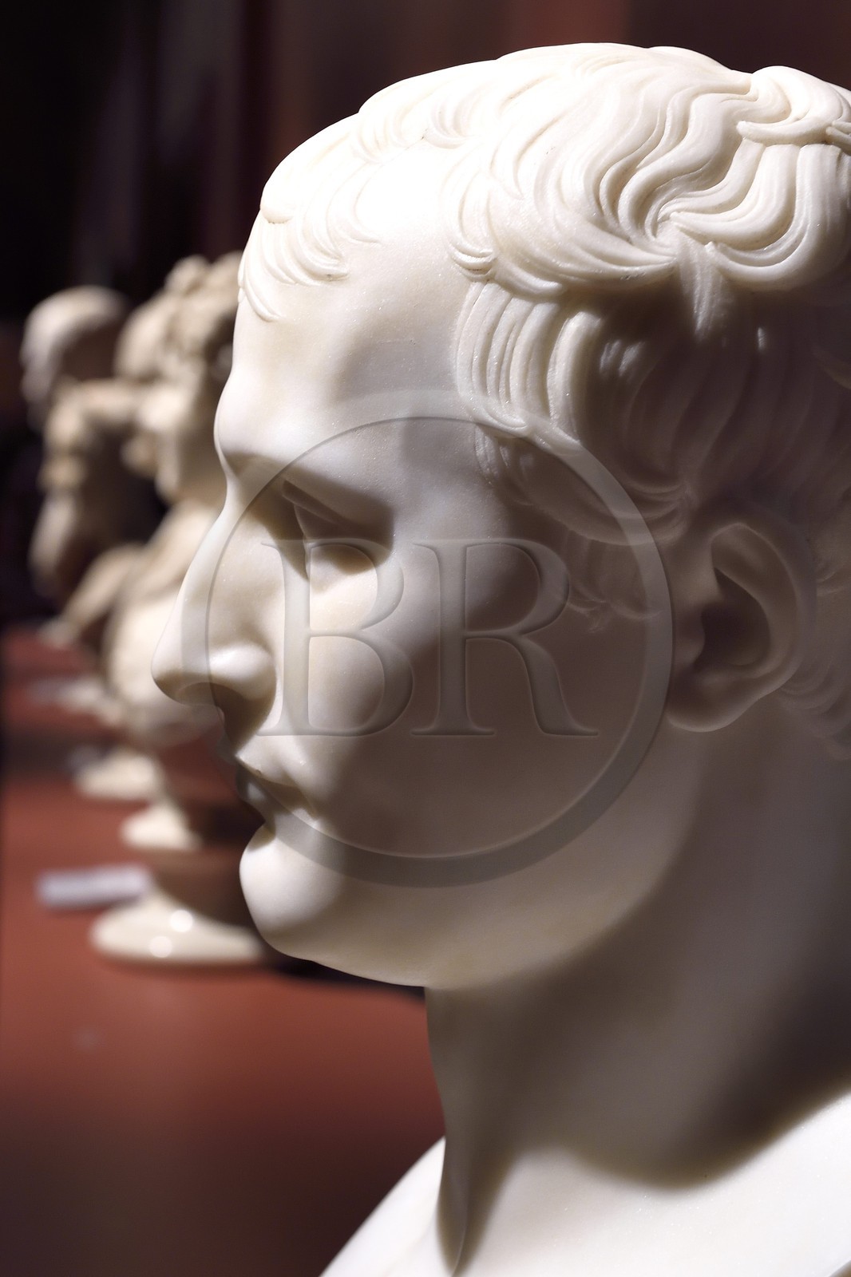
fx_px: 2483
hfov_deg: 19.4
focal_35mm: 70
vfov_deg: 28.8
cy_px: 638
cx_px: 426
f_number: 7.1
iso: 1600
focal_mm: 70
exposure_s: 1/40
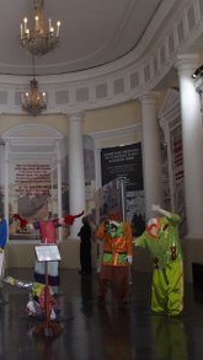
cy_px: 141
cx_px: 16
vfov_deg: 41.1
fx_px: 478
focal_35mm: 50
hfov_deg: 23.3
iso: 200
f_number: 2.8
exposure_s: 1/60
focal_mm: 6
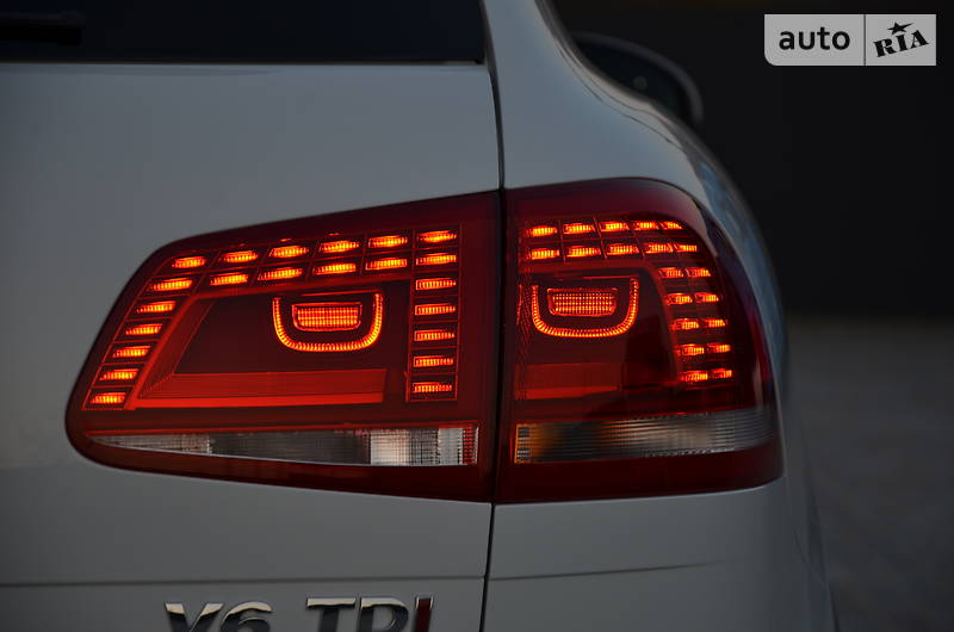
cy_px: 316
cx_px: 477
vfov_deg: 8.7
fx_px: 4165
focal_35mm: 158
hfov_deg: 13.1
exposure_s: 1/160
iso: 200
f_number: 6.3
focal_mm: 105
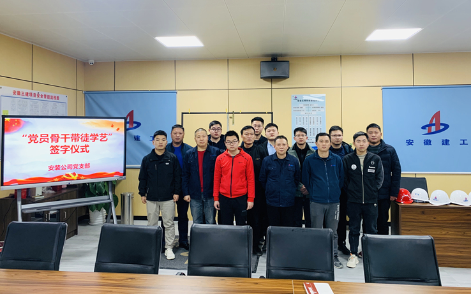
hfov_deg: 66.5
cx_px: 237
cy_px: 121
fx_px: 359
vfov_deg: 44.3
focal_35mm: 28
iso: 200
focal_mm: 4.25
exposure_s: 1/60
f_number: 1.8
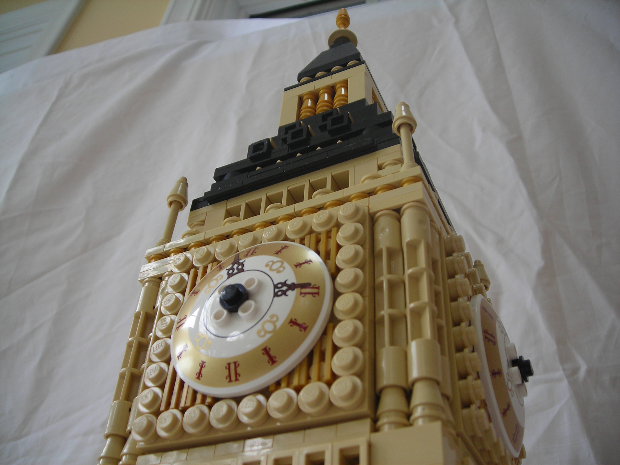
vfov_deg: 37.7
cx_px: 310
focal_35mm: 38
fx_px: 681
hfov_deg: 49.0
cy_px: 232
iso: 50
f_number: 3.2
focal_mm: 6.3
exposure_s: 1/13.1
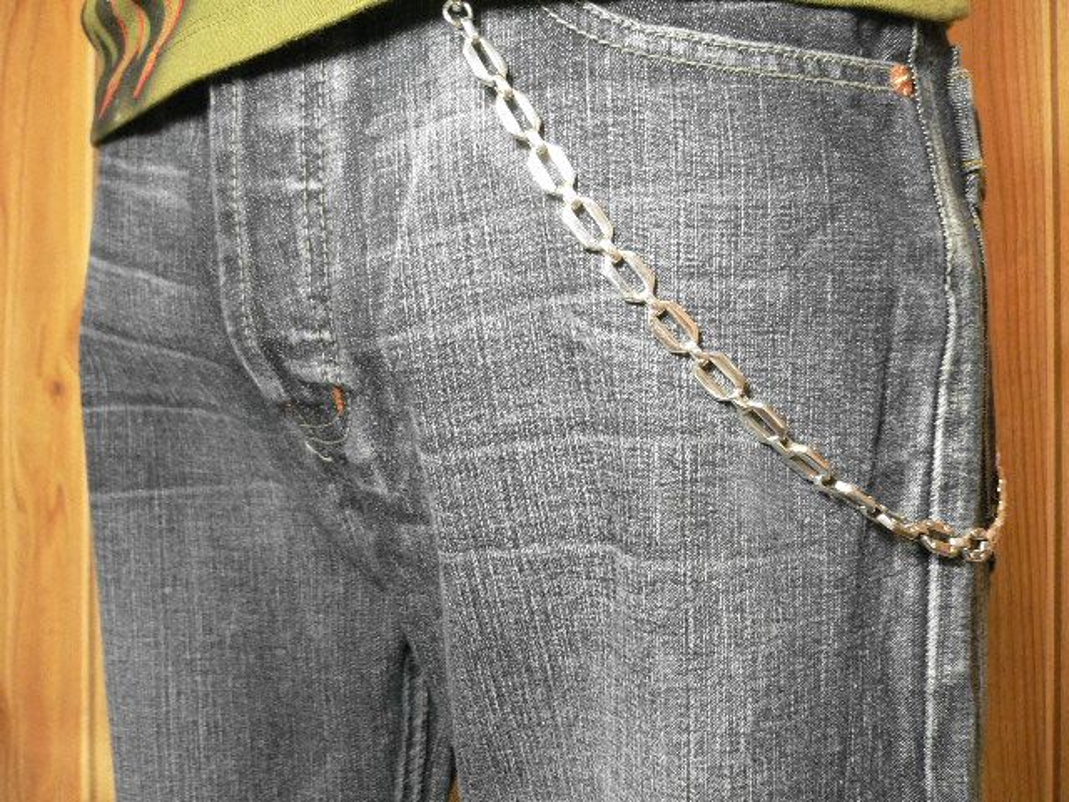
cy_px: 401
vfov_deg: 40.7
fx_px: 1081
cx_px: 534
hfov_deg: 52.6
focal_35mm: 35
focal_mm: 5.8
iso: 200
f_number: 2.8
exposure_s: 1/13
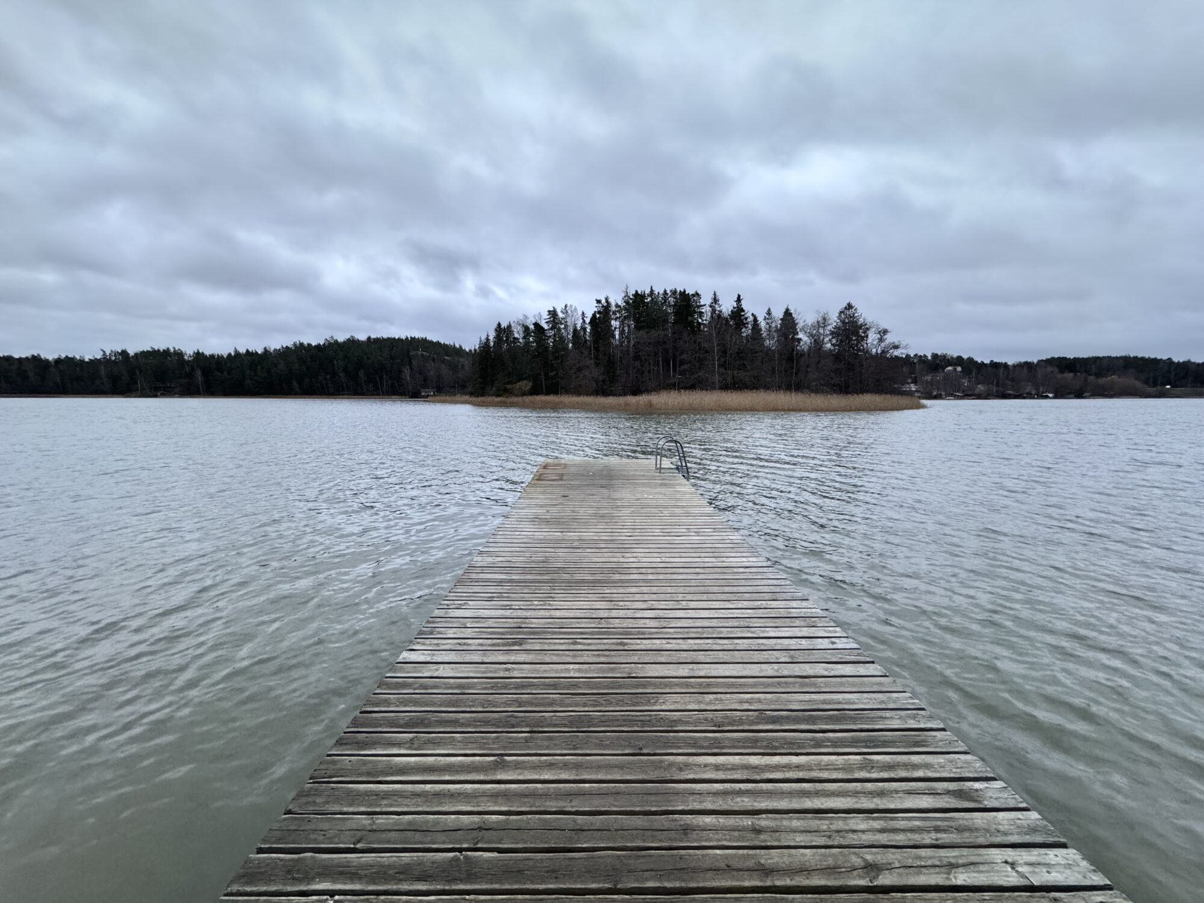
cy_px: 452
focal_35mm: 14
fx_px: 487
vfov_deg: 85.7
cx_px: 602
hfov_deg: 102.1
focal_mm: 2.22
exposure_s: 1/72
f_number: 2.2
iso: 320
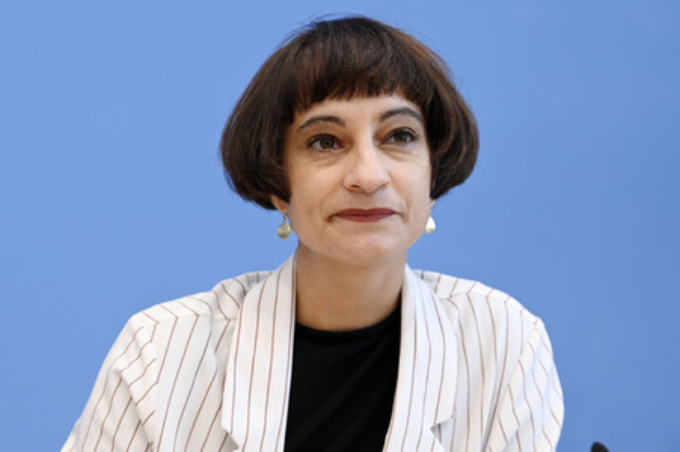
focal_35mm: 145
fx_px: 2737
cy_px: 226
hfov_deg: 14.2
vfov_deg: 9.4
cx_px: 340
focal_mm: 145
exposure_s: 1/500
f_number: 5.6
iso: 4000
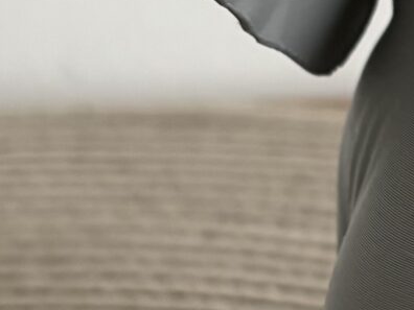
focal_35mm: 168
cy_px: 126
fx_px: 2009
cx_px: 452
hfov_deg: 11.6
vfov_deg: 8.8
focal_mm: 5.96
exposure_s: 1/60
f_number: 1.6
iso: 160
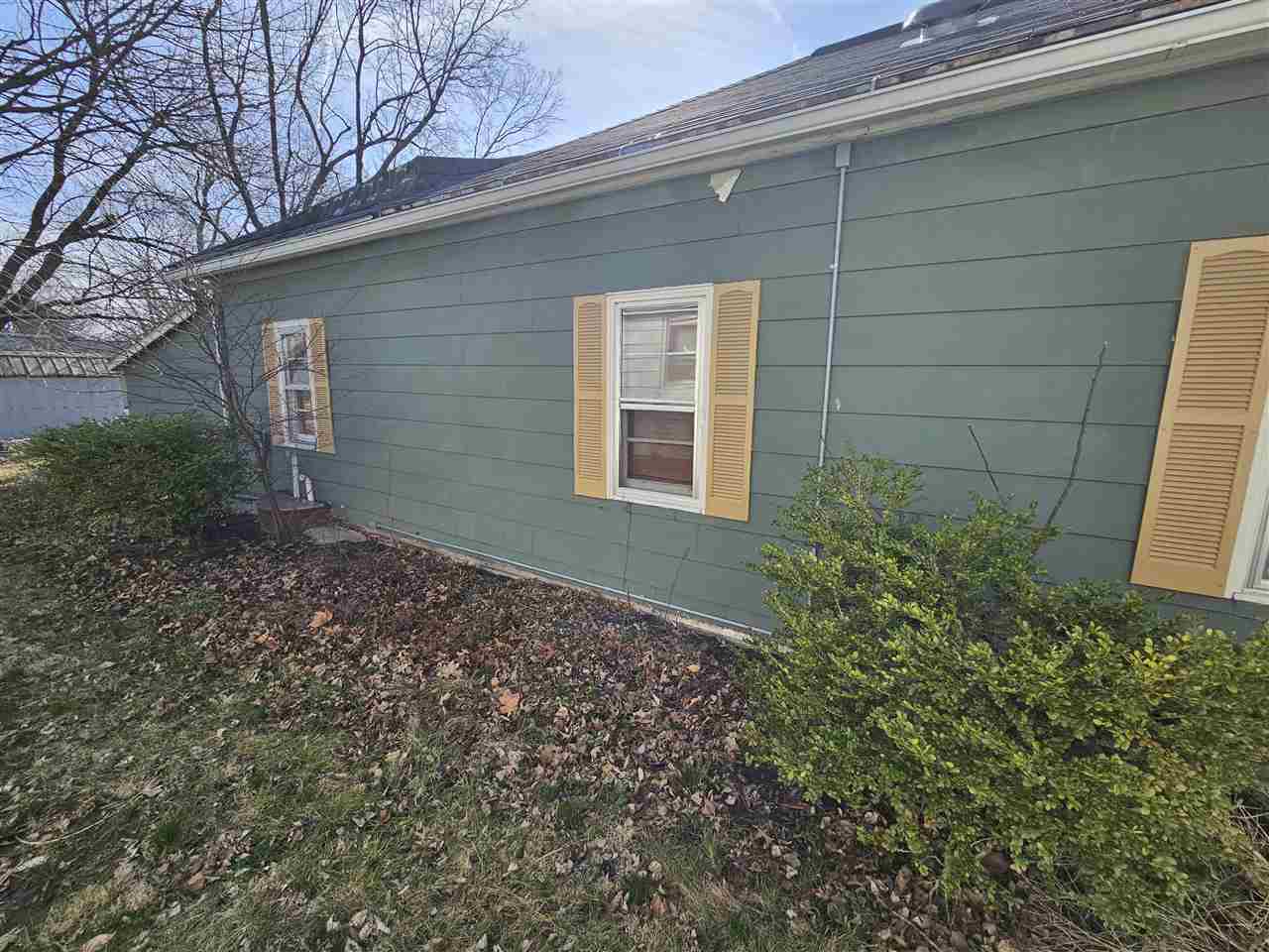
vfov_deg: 89.9
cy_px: 476
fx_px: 477
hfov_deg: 106.2
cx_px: 634
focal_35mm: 13
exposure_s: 1/1318
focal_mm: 2.2
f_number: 2.2
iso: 50
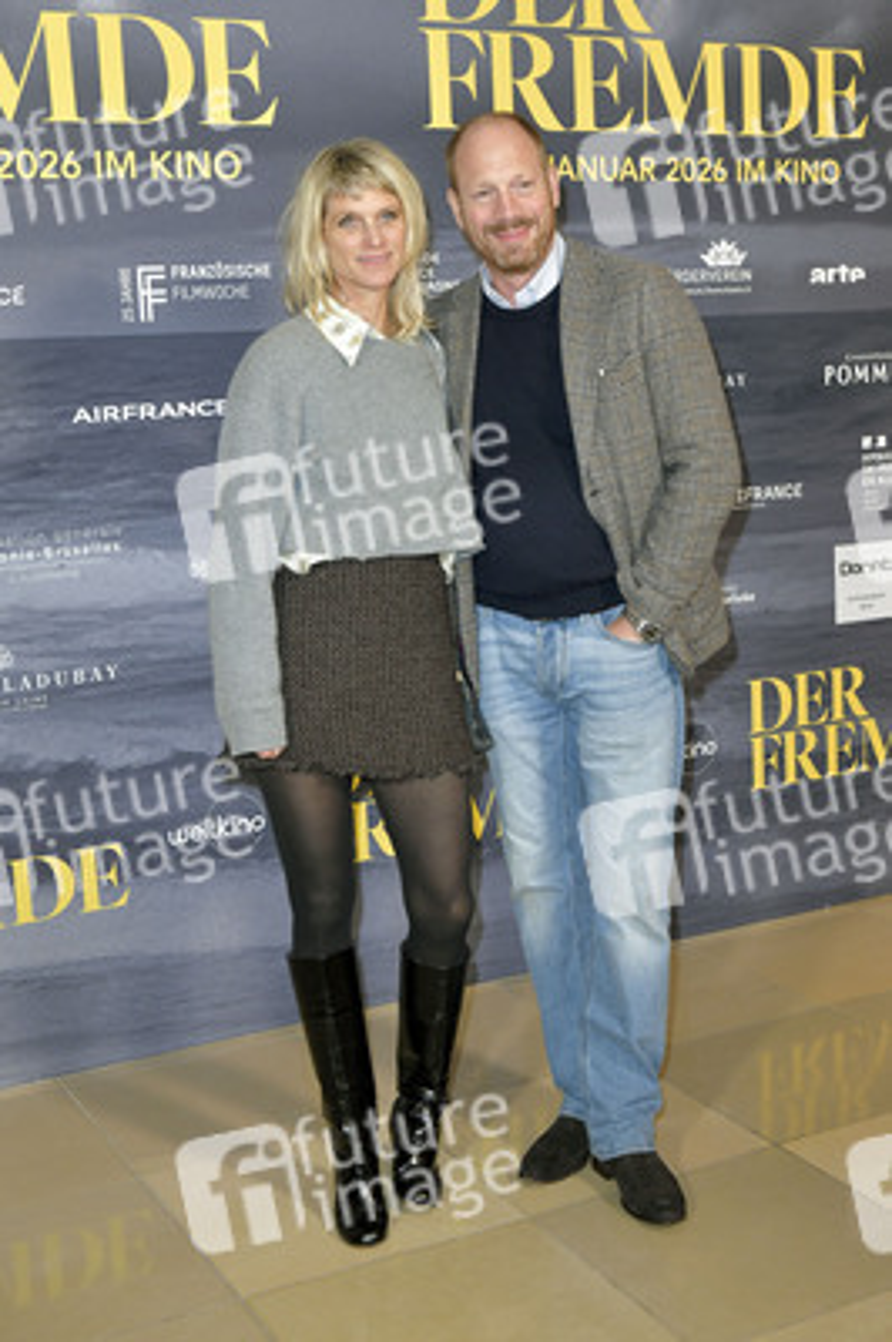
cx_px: 446
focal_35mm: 44
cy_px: 671
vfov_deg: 44.5
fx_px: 1638
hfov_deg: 30.5
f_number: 5.6
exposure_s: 1/125
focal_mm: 44
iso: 1600
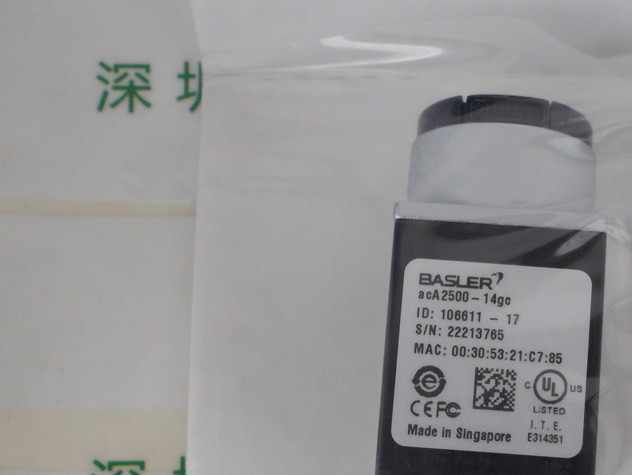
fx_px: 950
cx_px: 492
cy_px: 333
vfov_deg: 27.8
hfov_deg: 35.8
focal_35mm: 52
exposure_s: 1/107
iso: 100
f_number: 3.5
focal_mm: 5.5
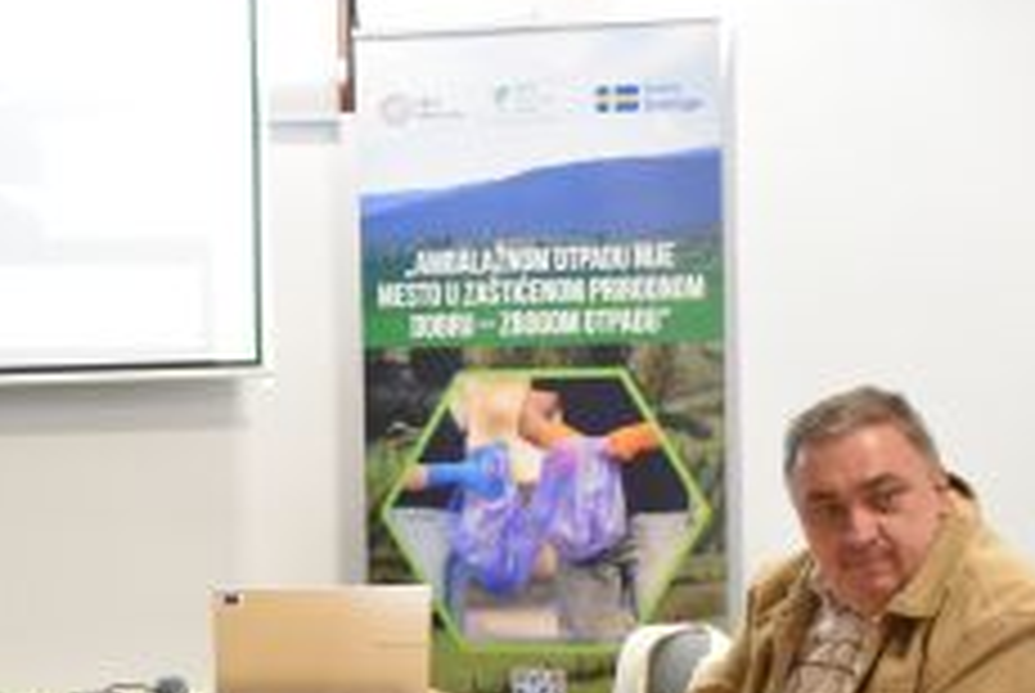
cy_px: 479
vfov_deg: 16.7
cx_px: -18
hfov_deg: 23.6
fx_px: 2360
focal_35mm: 82
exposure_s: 1/30
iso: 1250
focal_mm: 18
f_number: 4
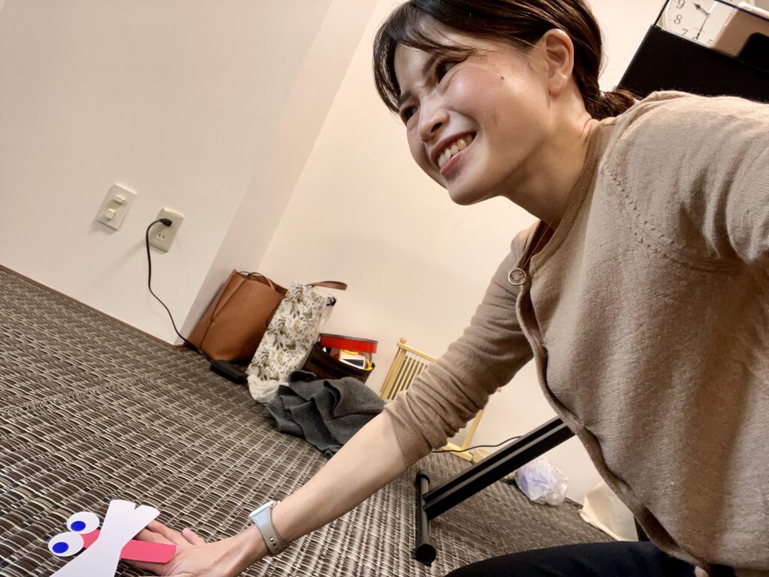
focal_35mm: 23
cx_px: 384
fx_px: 511
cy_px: 288
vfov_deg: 58.9
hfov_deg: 73.9
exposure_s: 1/60
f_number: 2.2
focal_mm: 2.71
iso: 200
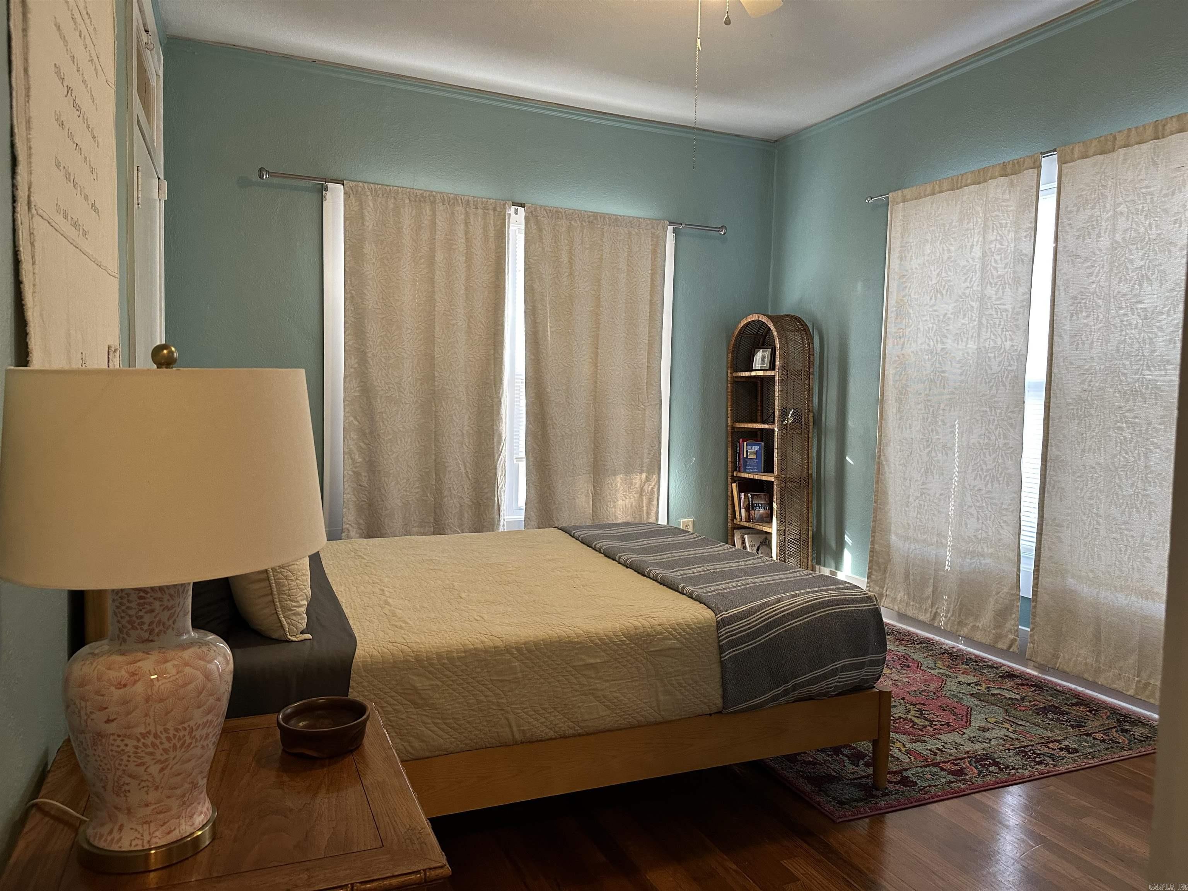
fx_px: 824
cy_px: 446
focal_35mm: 24
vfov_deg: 56.8
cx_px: 594
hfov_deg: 71.6
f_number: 1.78
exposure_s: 1/60
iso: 320
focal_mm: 6.86
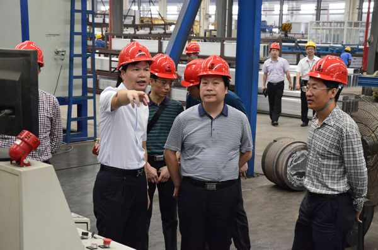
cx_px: 189
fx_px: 629
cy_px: 125
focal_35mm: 60
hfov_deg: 33.5
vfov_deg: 22.5
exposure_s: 1/80
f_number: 6.3
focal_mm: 40
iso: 4500
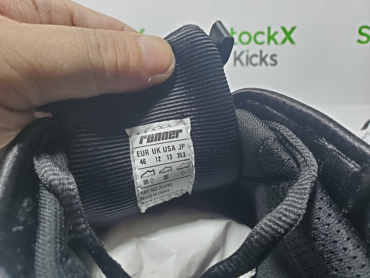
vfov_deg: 53.1
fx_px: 278
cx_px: 185
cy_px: 139
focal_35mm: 26
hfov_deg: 67.3
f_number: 2.4
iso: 64
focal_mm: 4.3
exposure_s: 1/100
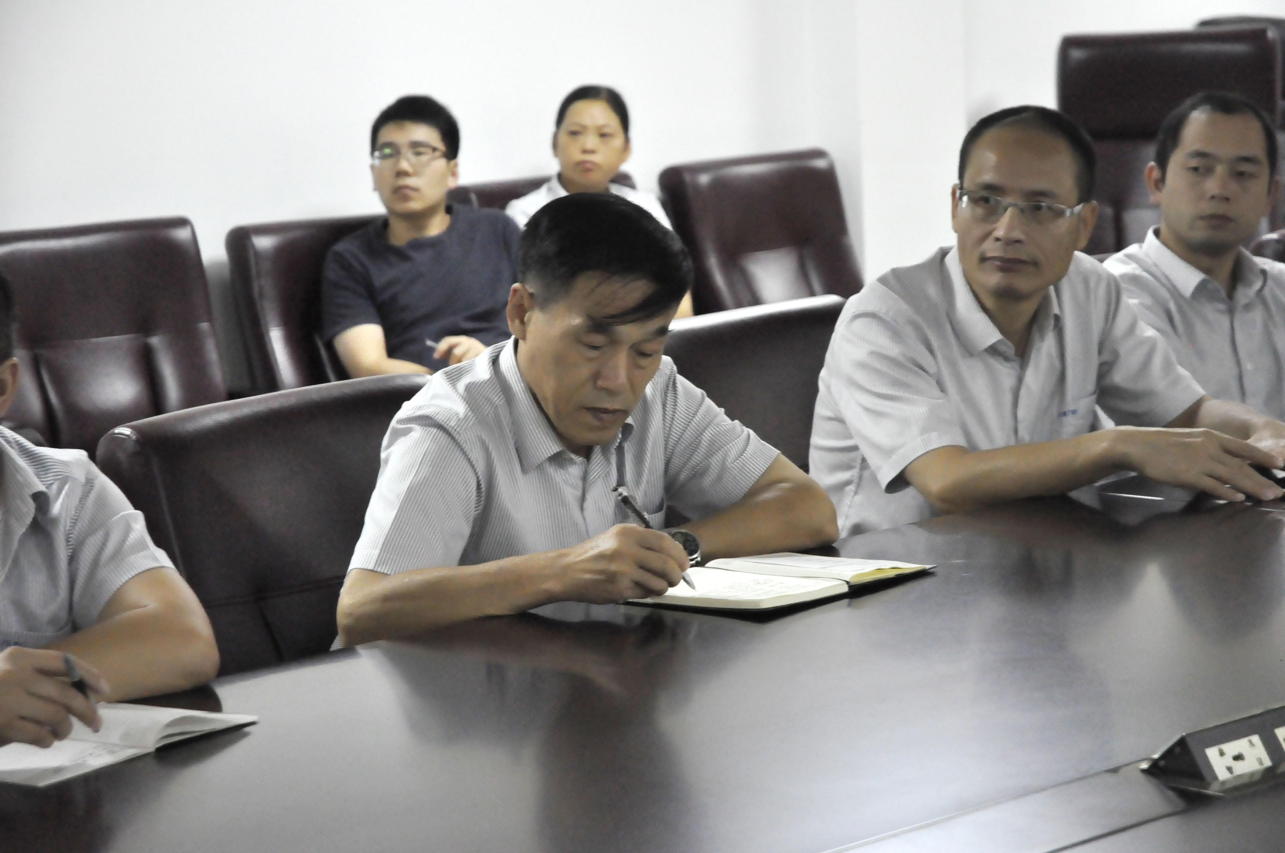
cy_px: 426
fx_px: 3743
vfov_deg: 13.0
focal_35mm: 105
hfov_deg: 19.5
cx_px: 642
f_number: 4.5
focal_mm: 70
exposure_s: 1/80
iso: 3200
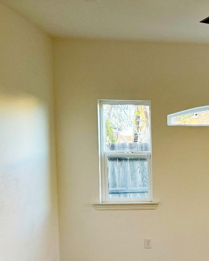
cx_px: 294
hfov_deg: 23.7
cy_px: 190
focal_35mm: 54
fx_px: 417
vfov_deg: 34.1
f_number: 1.78
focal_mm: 6.76
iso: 160
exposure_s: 1/120
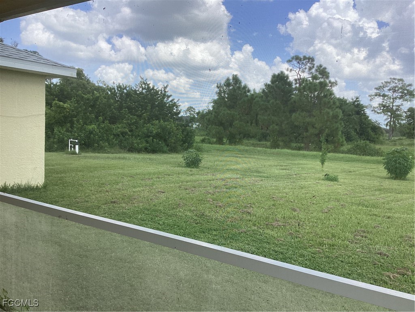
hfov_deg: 58.4
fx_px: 372
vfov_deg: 45.4
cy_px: 156
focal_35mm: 31
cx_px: 208
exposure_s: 1/426
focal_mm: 3.3
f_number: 2.4
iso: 25
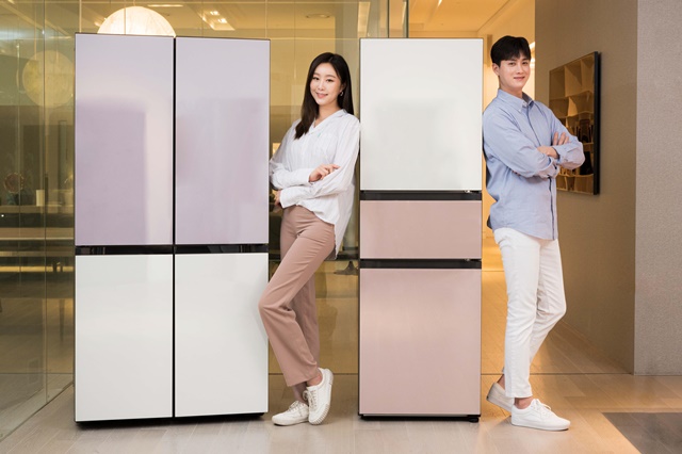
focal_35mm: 55
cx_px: 341
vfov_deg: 24.6
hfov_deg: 36.3
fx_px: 1041
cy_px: 227
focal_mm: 55
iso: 1600
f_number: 13
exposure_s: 1/13
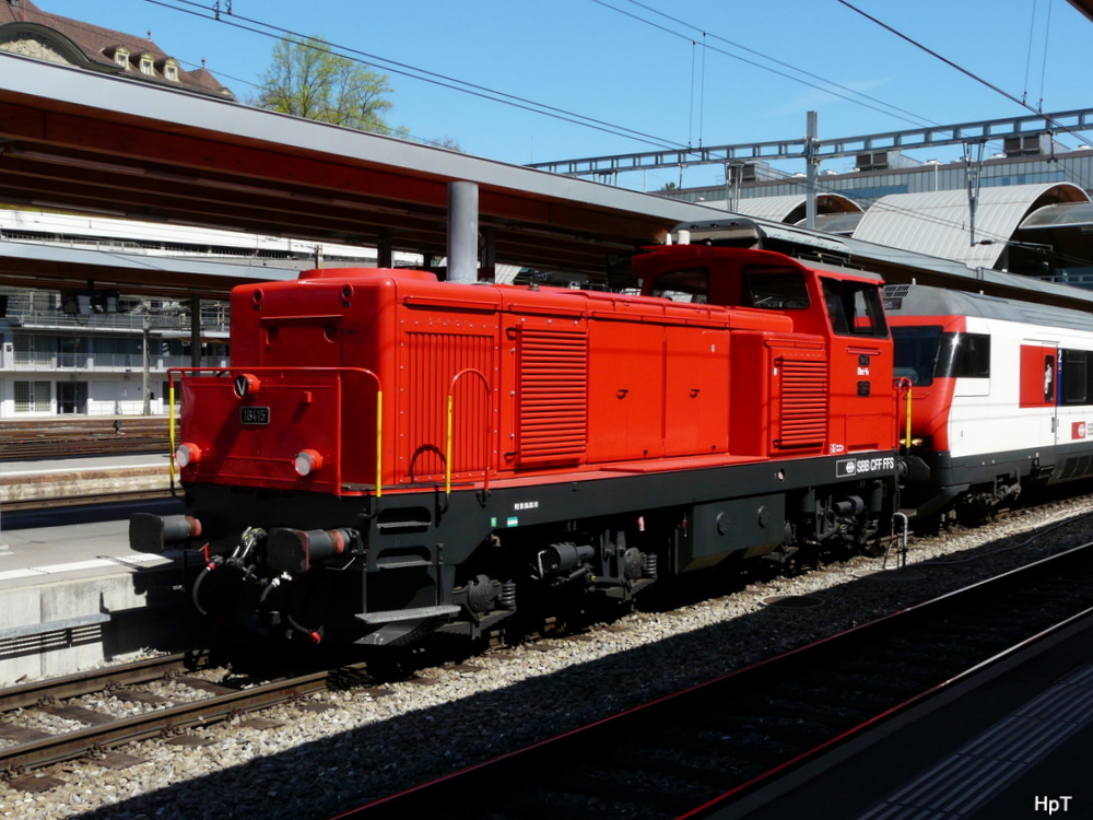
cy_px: 410
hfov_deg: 45.8
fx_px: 1295
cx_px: 546
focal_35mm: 41
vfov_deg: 35.1
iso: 100
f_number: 5.6
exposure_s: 1/400
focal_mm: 6.7
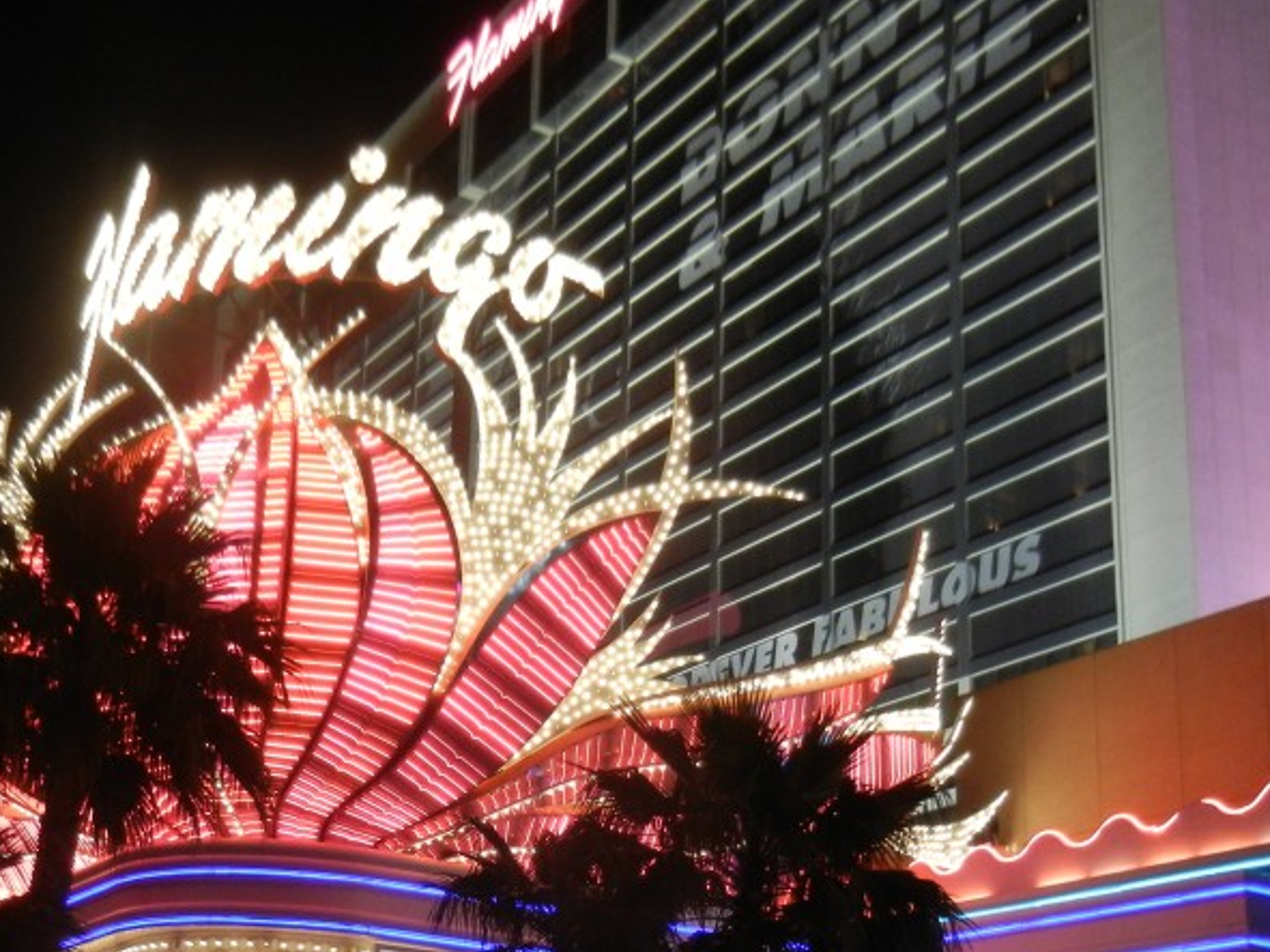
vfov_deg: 27.4
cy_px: 784
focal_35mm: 52
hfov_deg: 36.5
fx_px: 1907
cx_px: 428
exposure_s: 1/24.1
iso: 400
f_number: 3.5
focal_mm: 5.4
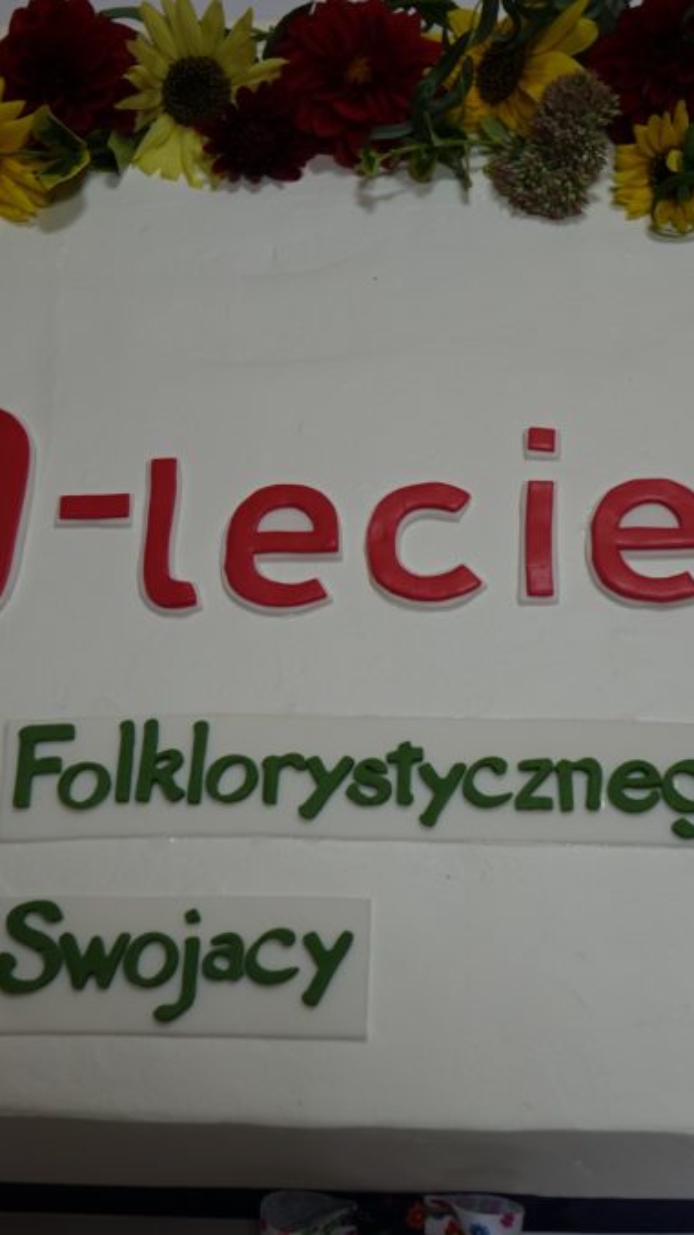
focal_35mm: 57
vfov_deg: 36.6
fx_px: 1866
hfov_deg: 21.1
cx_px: 377
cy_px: 620
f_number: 2.8
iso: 160
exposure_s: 1/40
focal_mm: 13.37
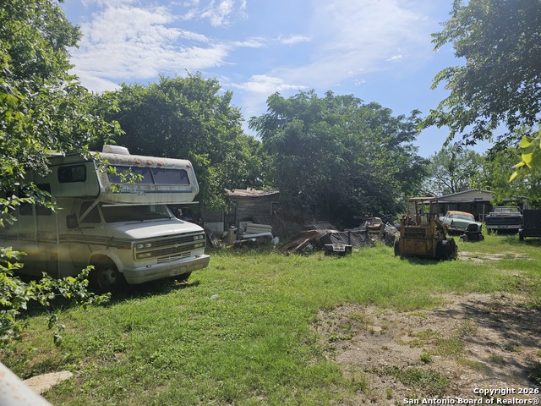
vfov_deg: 58.9
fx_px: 359
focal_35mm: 23
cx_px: 270
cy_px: 203
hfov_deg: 73.9
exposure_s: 1/1350
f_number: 1.7
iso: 10
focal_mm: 6.3
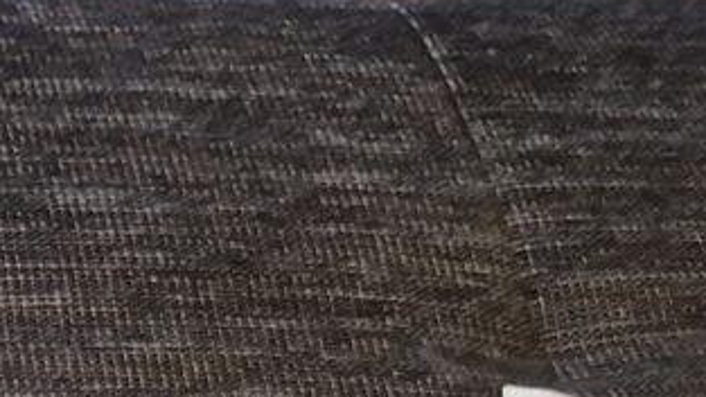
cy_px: 1164
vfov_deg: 8.9
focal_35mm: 112
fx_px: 2096
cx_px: -232
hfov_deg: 17.8
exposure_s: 1/123
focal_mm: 5.4
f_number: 1.8
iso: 50
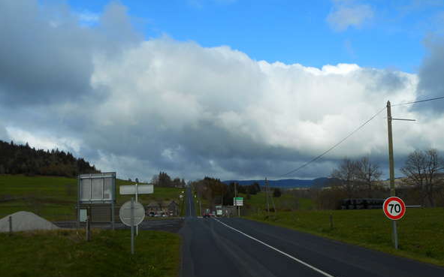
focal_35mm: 42
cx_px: 224
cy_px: 144
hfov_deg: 47.2
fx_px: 508
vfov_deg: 30.5
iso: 80
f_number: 4.5
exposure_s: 1/640
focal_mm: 6.9
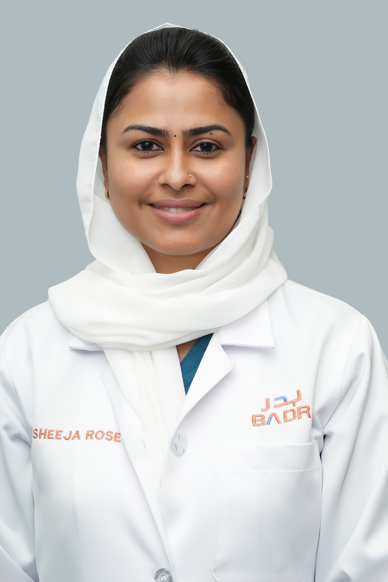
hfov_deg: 15.5
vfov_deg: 23.1
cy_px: 291
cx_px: 194
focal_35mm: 88
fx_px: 1423
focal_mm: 88
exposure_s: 1/200
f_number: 8
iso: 2500
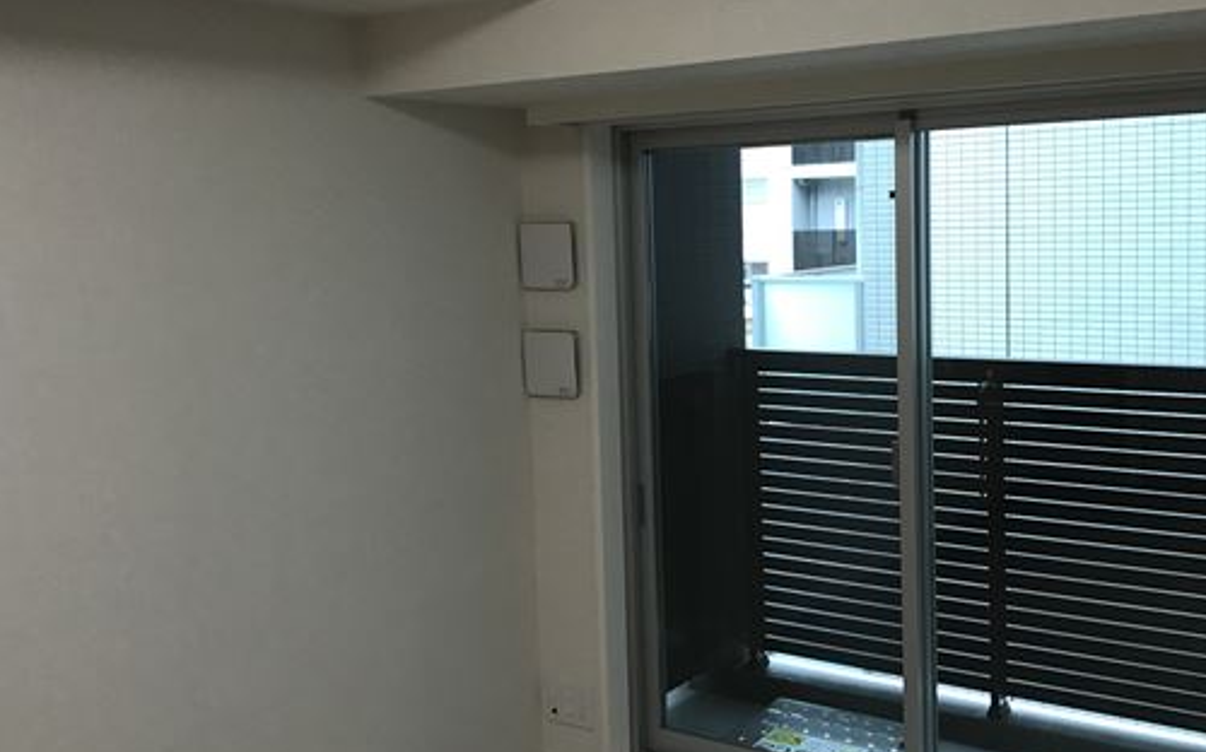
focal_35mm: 38
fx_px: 1248
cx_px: 675
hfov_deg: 51.4
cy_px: 321
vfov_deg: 33.5
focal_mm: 3.99
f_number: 1.8
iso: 32
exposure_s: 1/50
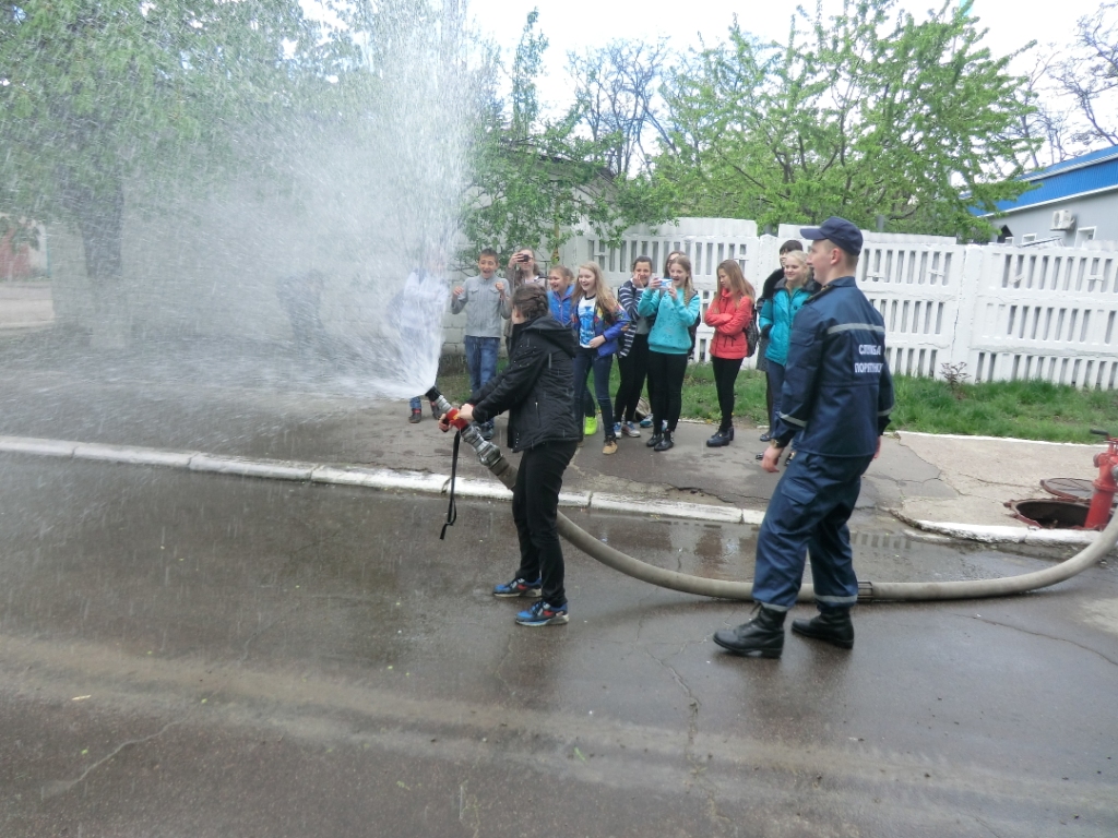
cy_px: 419
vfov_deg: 56.8
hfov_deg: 71.6
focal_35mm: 24
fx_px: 775
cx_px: 559
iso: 80
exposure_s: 1/250
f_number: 3.2
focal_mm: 4.3
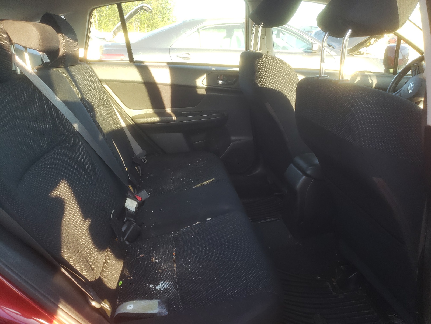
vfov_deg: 53.1
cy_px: 162
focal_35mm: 26
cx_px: 216
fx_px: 324
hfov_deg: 67.3
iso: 57
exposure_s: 1/100
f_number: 1.5
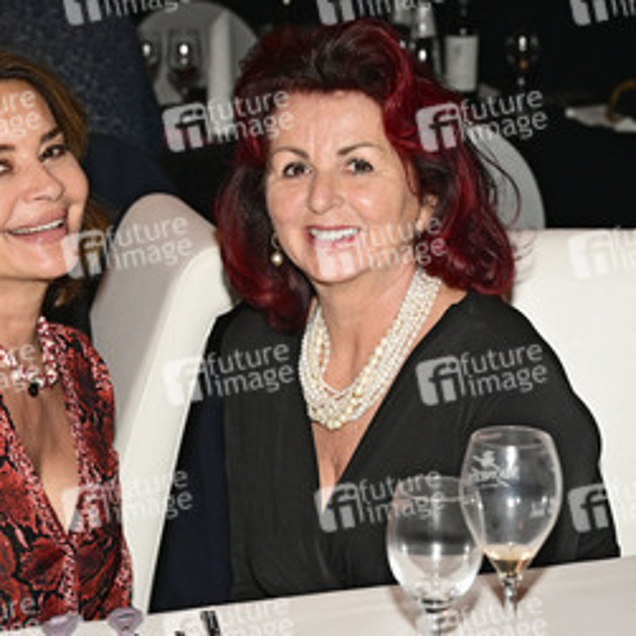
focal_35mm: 87
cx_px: 161
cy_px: 312
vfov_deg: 19.9
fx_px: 1808
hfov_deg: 19.8
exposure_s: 1/200
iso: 3200
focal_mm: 57
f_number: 5
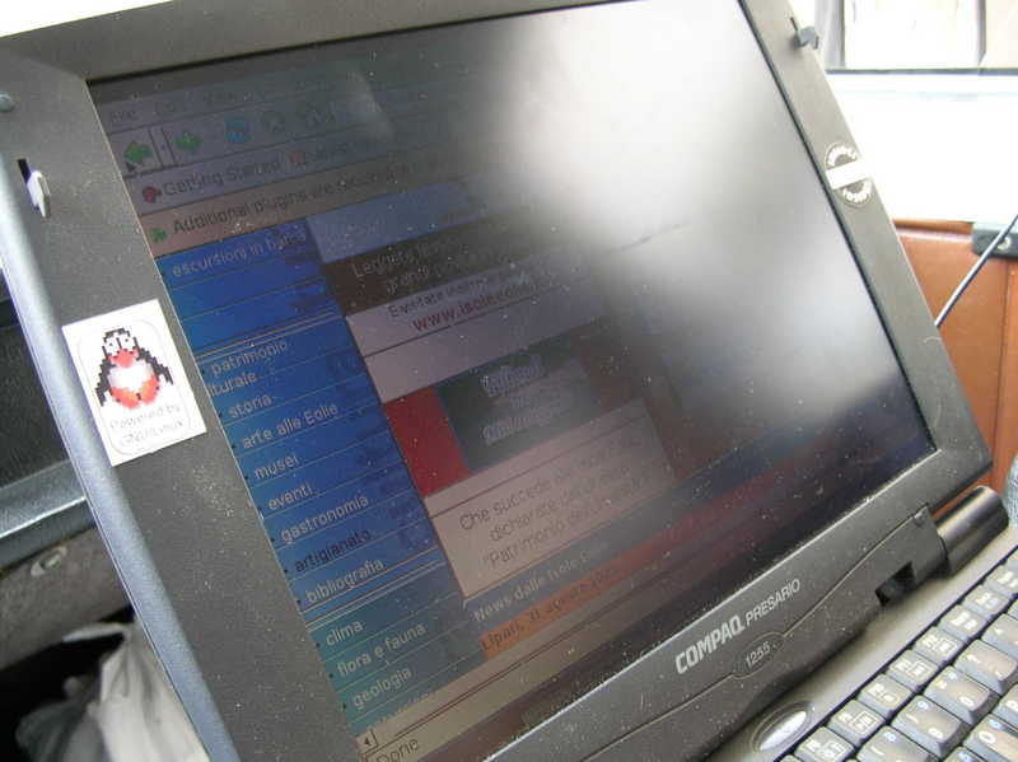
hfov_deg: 51.4
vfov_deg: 39.6
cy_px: 381
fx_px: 1058
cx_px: 509
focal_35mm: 36
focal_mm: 6
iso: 50
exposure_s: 1/4.1
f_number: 2.7
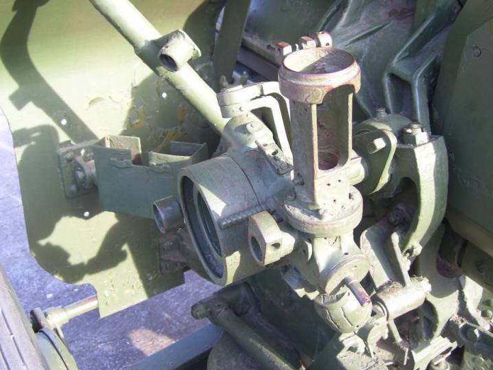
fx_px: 584
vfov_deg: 35.1
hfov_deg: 45.8
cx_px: 253
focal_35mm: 41
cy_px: 183
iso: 80
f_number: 2.7
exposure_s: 1/90
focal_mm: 6
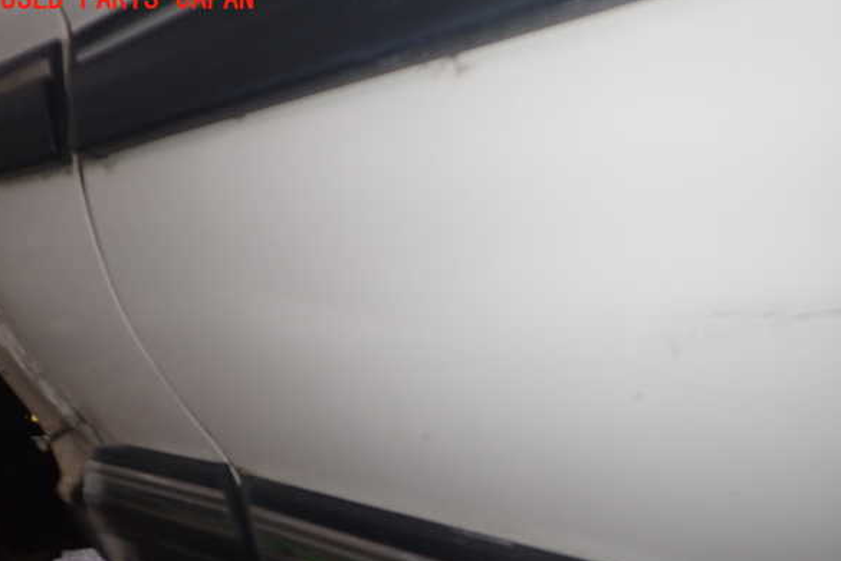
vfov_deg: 41.1
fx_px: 747
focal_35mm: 32
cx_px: 424
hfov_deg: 58.7
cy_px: 305
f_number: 2.3
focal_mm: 5.4
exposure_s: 1/30
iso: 200
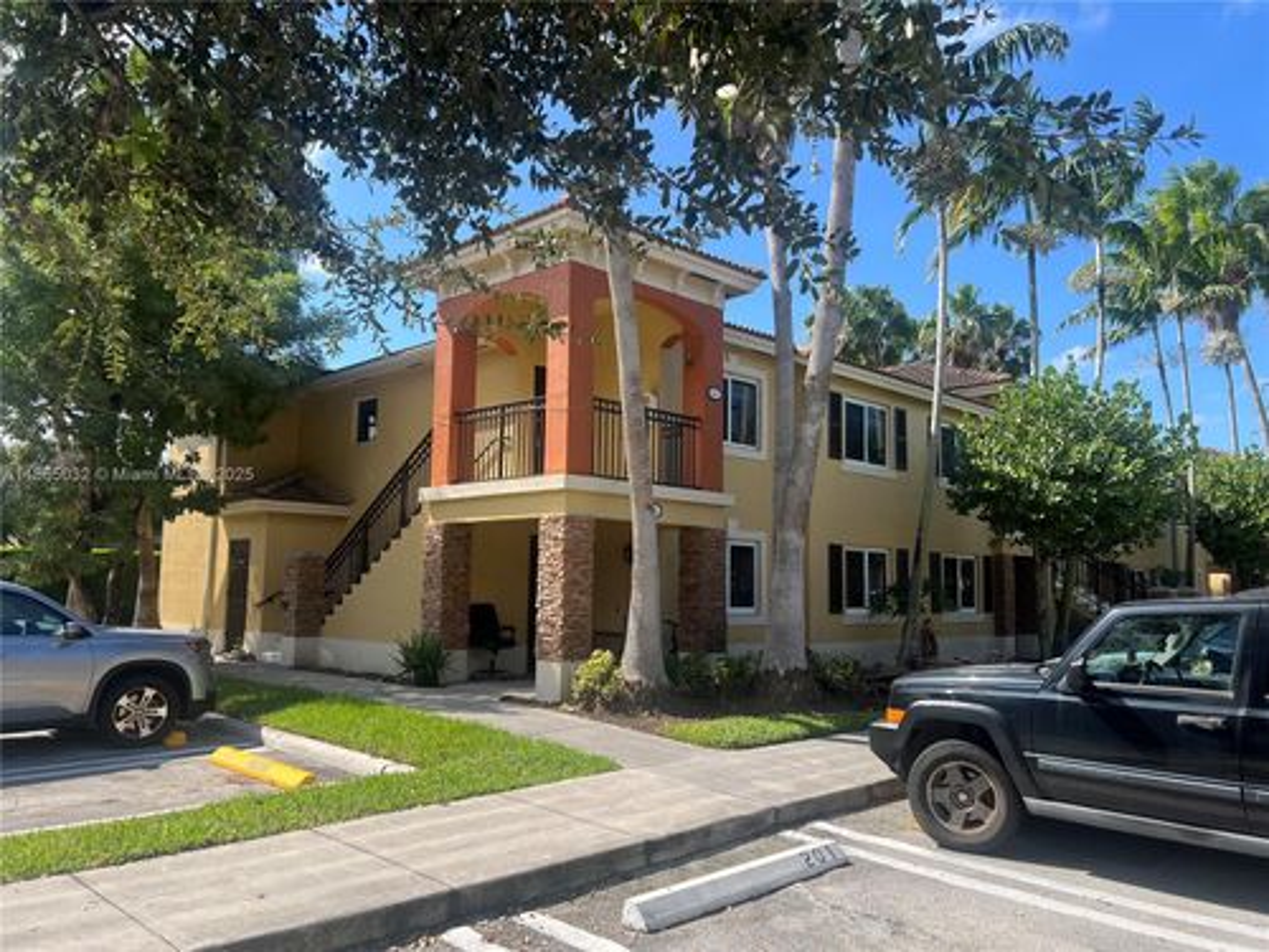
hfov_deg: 67.3
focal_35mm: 26
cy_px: 476
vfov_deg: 53.1
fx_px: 953
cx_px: 634
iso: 50
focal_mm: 5.7
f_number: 1.5
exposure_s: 1/2123
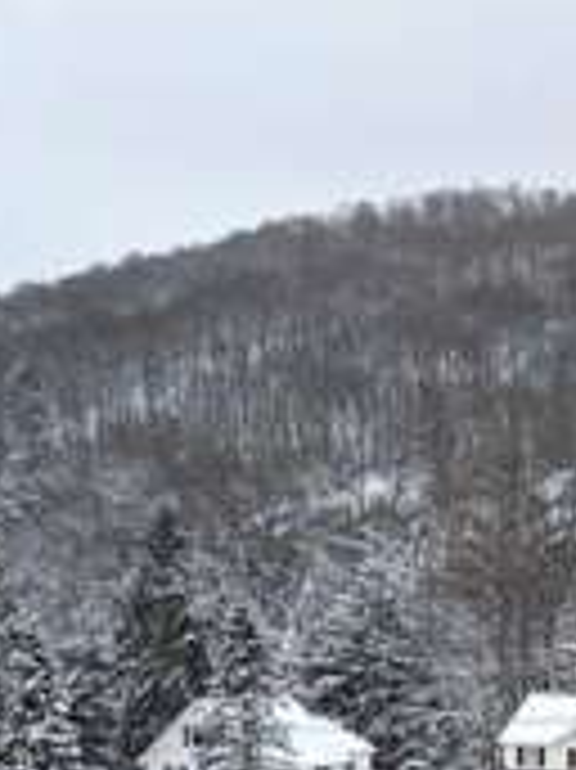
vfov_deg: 22.5
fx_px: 1799
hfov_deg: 16.7
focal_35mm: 81
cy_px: 892
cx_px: 832
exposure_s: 1/939
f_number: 1.8
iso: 63
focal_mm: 4.44
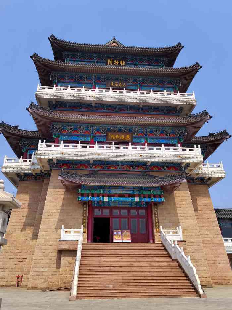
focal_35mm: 30
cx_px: 116
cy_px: 155
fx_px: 268
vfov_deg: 60.0
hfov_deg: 46.8
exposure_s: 1/2000
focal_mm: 5.52
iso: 206
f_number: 1.9
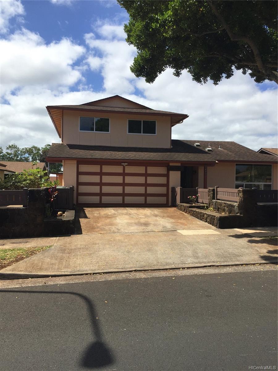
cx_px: 139
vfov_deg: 61.7
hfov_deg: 48.2
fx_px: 311
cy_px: 186
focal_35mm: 29
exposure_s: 1/2825
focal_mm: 4.15
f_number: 2.2
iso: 32
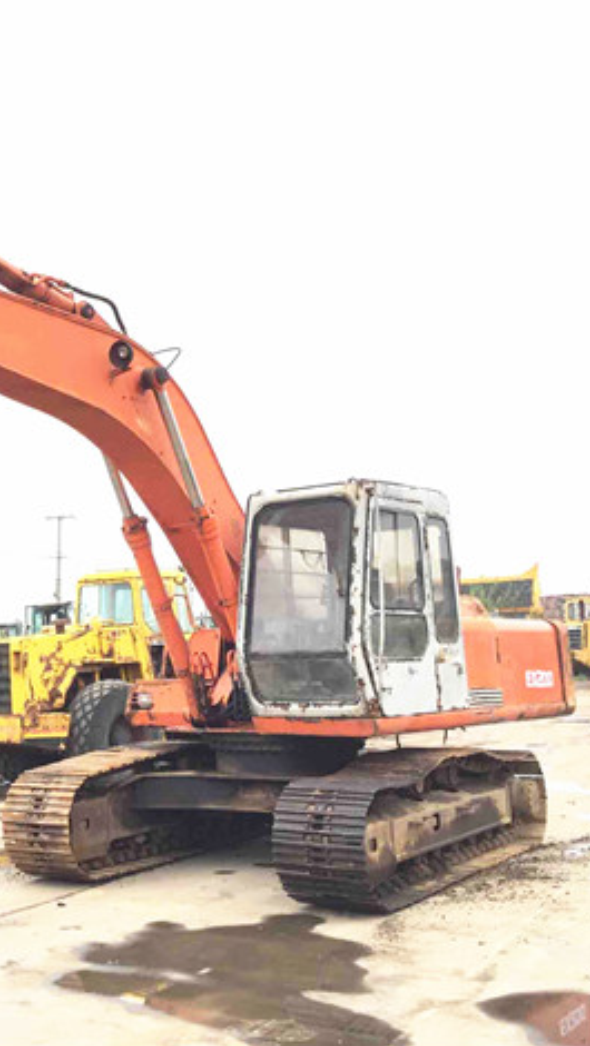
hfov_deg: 25.7
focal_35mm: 43
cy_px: 521
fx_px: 1194
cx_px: -58
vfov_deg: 47.3
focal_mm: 4.15
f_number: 2.2
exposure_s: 1/760
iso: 32
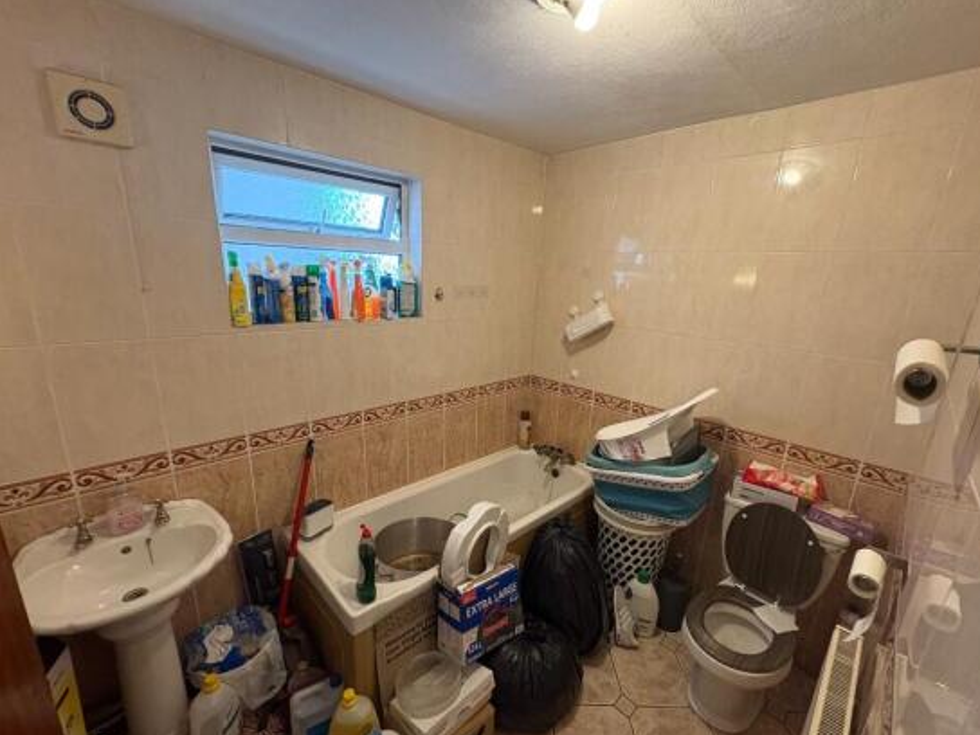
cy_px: 386
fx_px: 425
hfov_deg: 98.2
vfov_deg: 81.7
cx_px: 495
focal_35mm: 15
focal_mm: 2.22
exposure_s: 1/50
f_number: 2.2
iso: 320
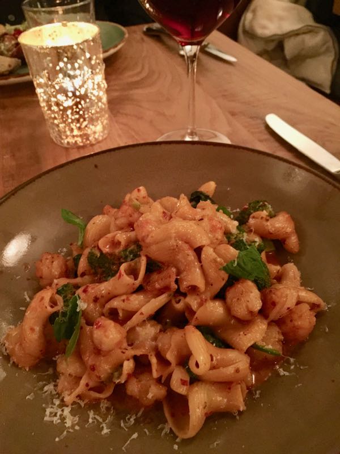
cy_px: 227
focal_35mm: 29
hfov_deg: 48.2
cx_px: 170
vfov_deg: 61.7
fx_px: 380
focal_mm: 4.15
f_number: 2.2
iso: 200
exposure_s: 1/4
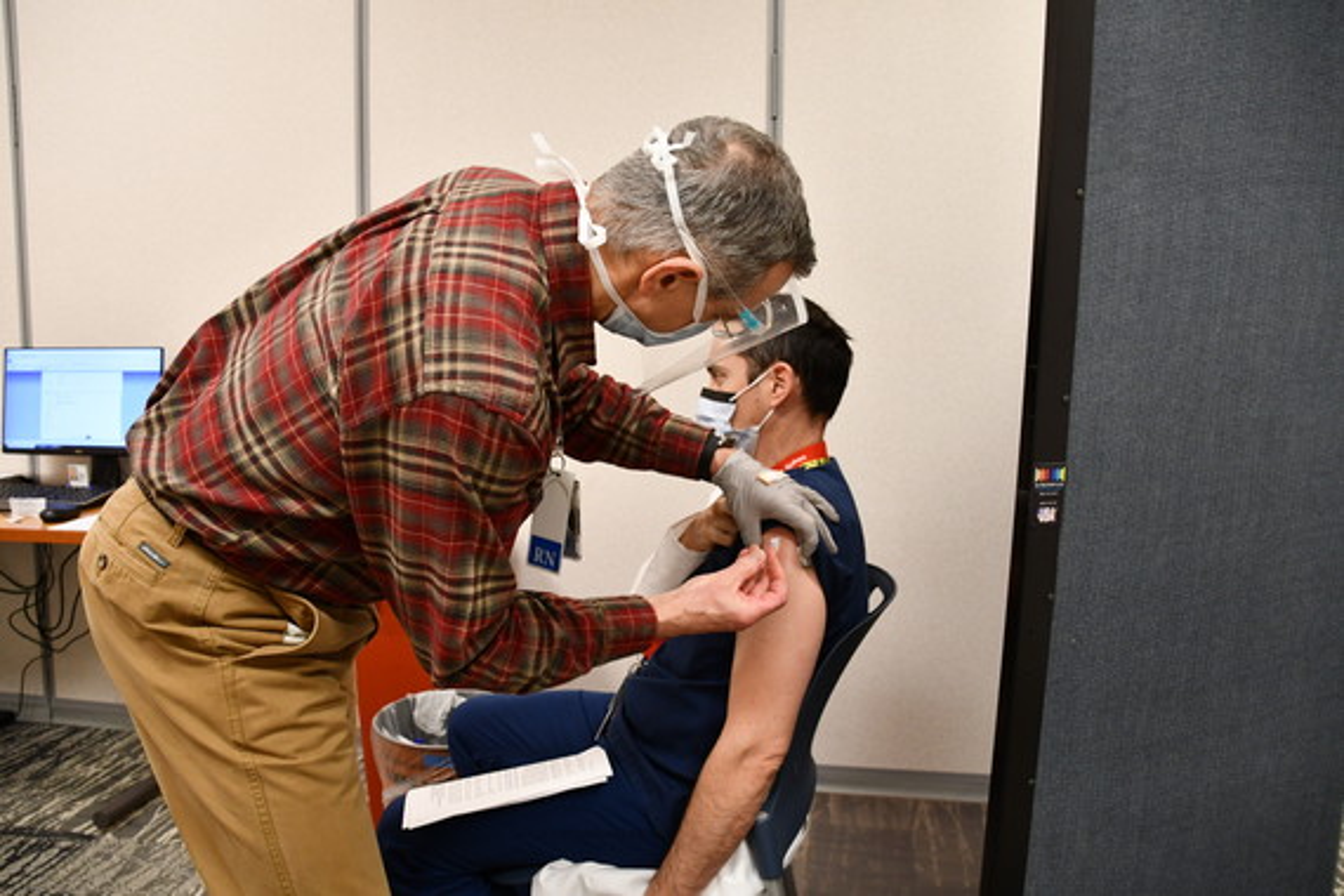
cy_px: 448
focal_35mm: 27
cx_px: 672
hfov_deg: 67.4
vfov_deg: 47.9
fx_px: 1008
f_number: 3.5
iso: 1400
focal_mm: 18
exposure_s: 1/125
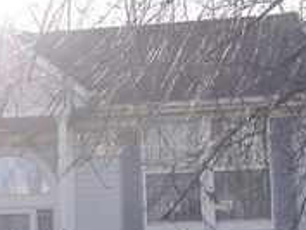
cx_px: -57
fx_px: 849
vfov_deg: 15.1
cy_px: 248
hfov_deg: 19.3
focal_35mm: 96
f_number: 6.3
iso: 160
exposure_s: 1/250
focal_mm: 17
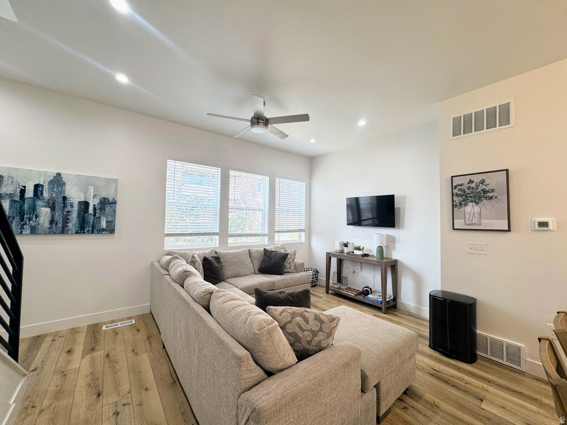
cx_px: 284
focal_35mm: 14
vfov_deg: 85.7
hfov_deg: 102.1
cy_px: 212
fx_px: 229
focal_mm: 2.22
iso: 64
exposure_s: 1/120
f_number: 2.2
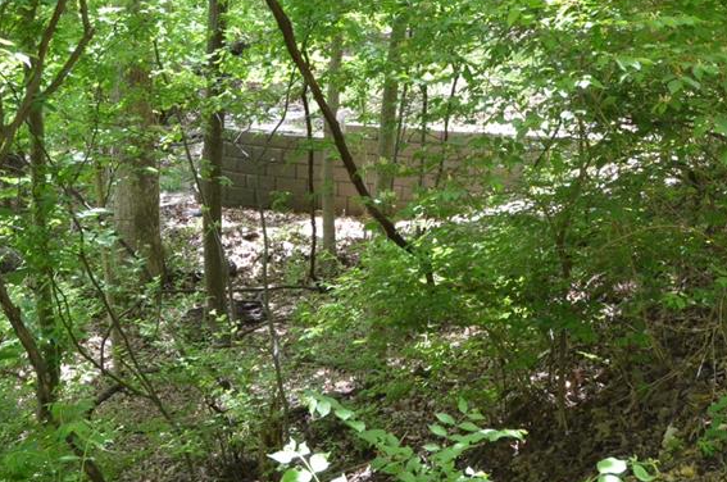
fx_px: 1310
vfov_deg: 20.6
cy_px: 86
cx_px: 304
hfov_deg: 31.0
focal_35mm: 65
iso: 2500
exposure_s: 1/400
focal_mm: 24
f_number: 10
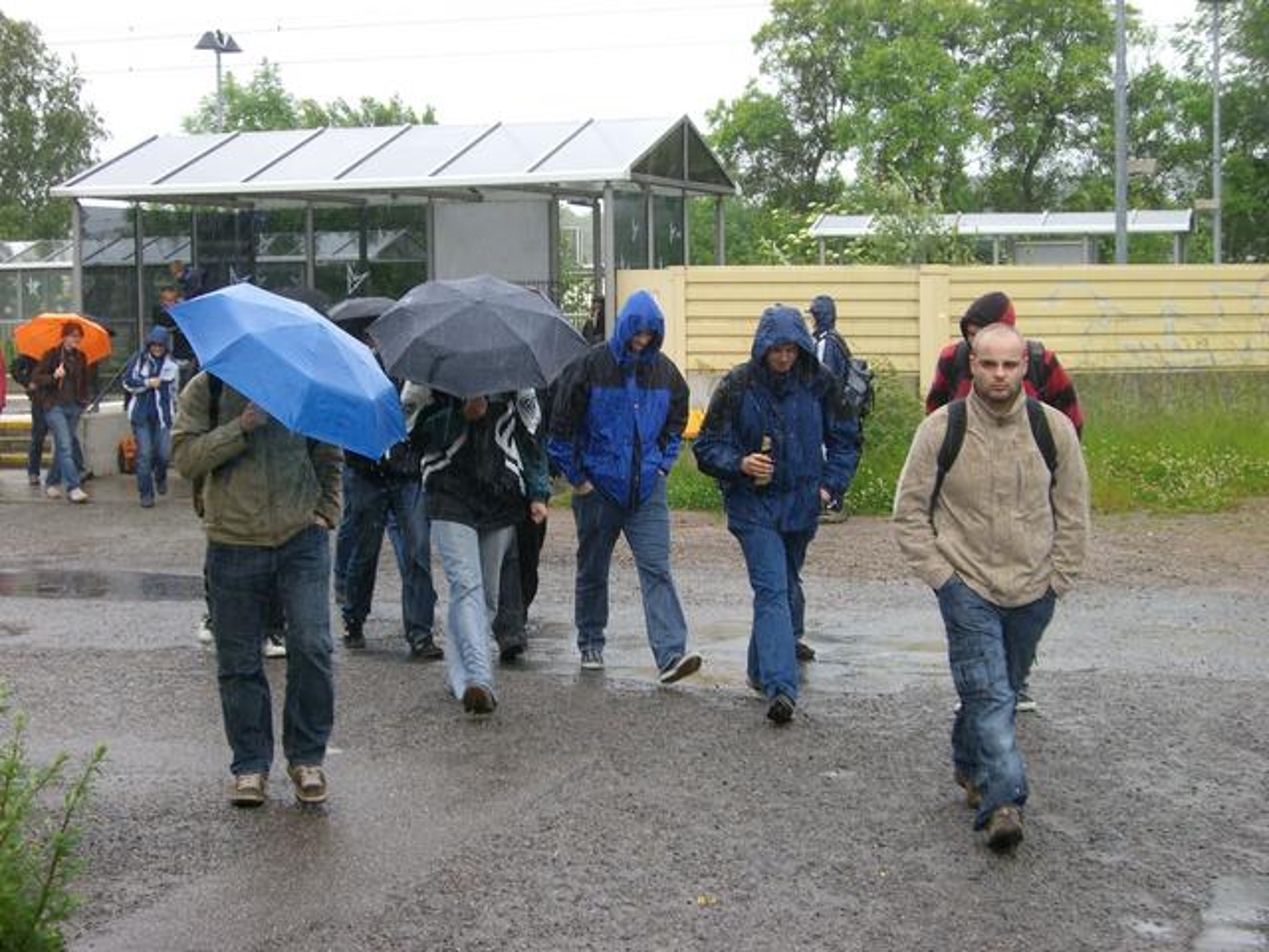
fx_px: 2420
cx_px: 634
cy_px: 476
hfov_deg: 29.4
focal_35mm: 66
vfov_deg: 22.3
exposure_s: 1/200
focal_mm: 10.7
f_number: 3.6
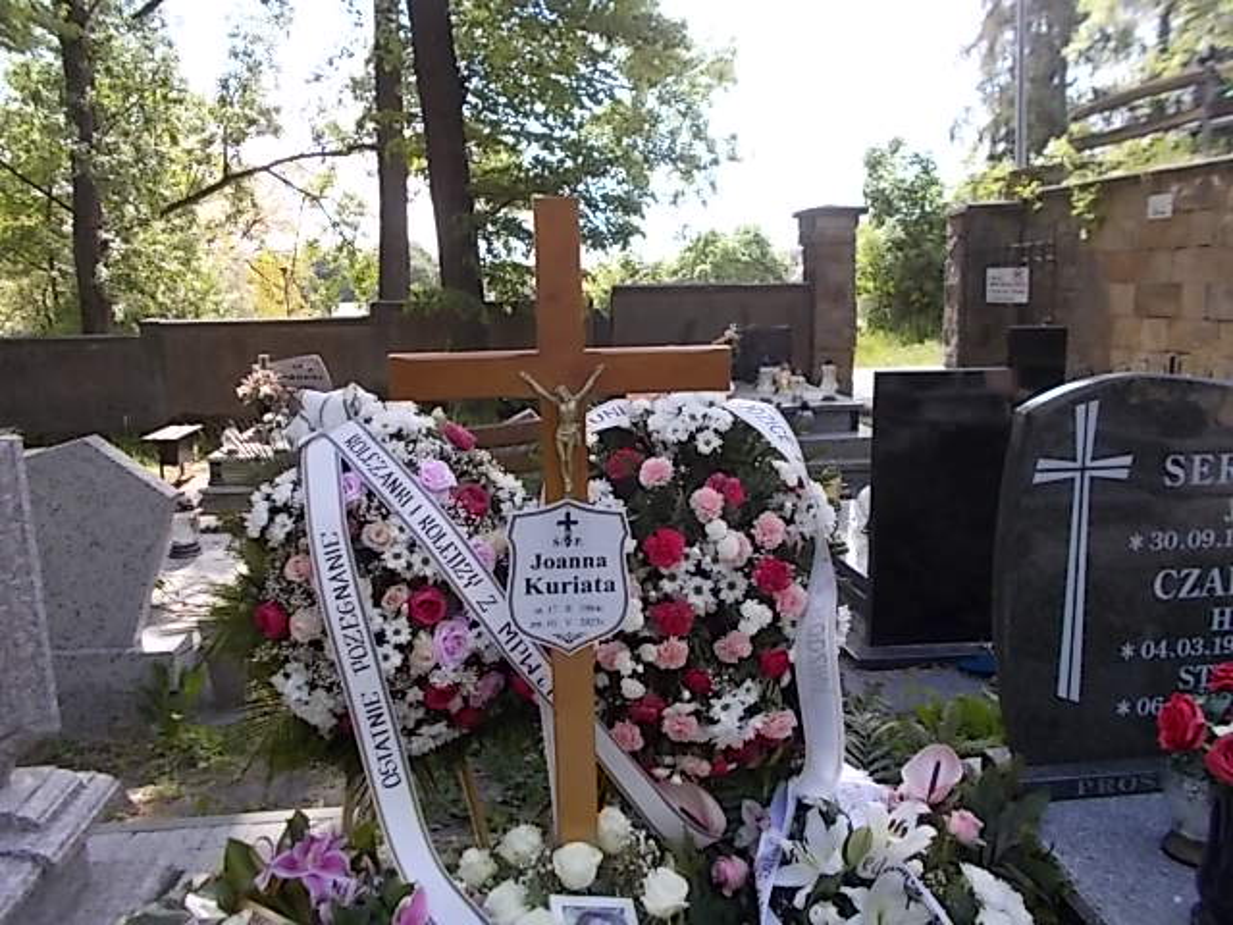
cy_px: 462
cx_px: 616
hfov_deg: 67.3
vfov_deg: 53.1
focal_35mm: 26
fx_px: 926
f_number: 3.2
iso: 80
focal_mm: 4.6
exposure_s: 1/200
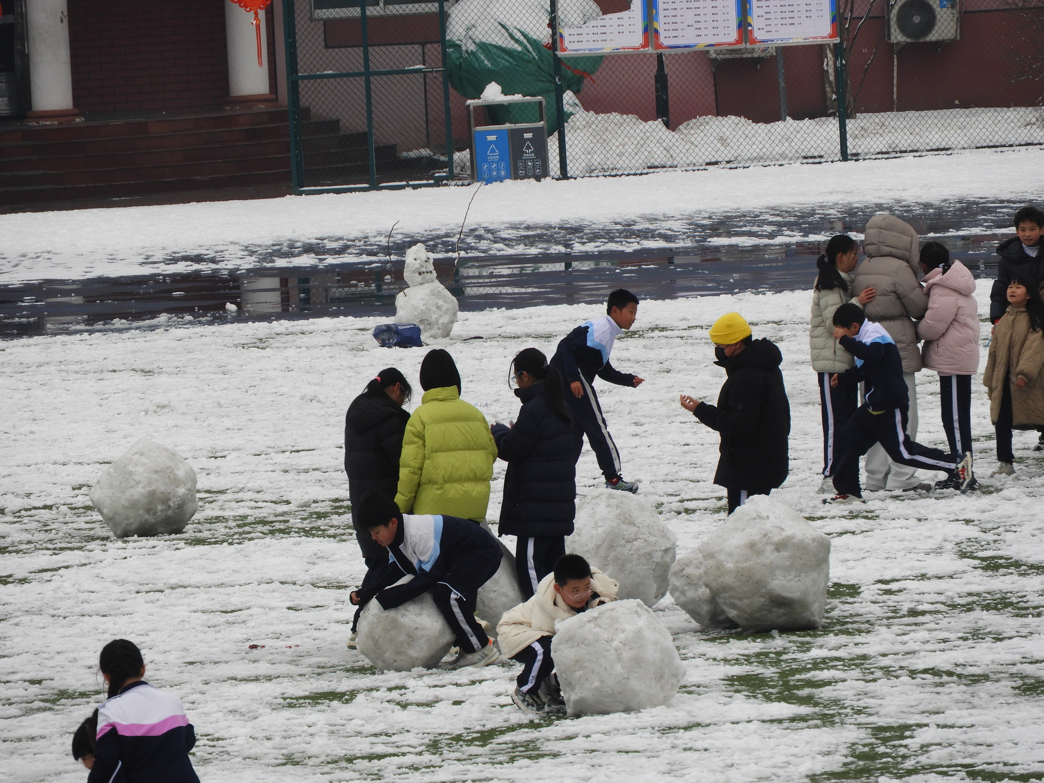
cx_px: 522
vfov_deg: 2.7
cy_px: 392
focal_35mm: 550
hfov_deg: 3.6
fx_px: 16588
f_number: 5.6
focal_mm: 98.5
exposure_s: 1/320
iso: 100
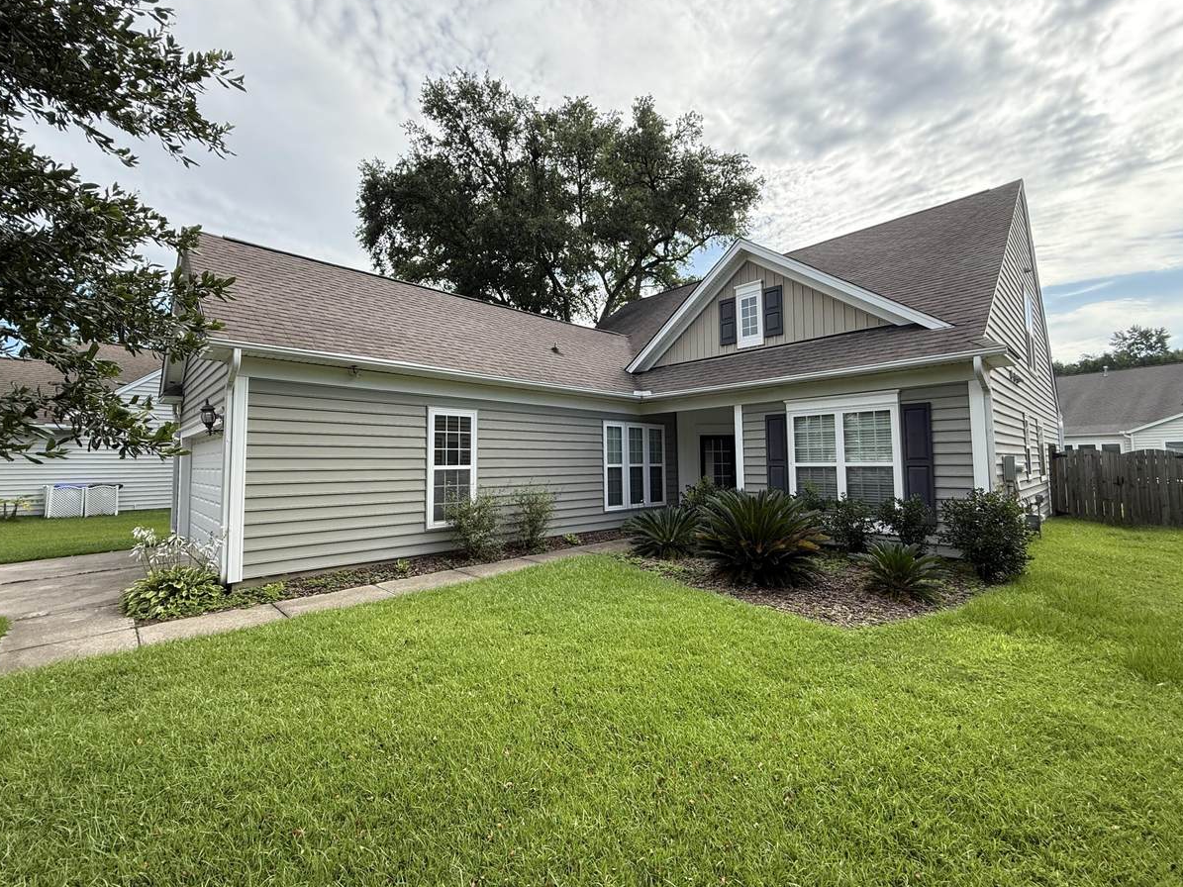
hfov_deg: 98.1
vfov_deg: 81.7
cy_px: 429
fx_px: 513
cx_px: 561
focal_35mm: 15
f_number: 2.2
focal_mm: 2.22
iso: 64
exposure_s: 1/613
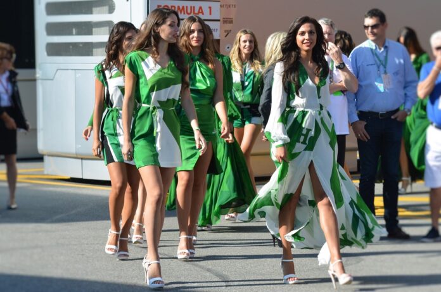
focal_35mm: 117
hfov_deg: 17.5
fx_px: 1430
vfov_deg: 11.7
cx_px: 220
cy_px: 146
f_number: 4.8
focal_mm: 78
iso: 400
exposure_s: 1/1500
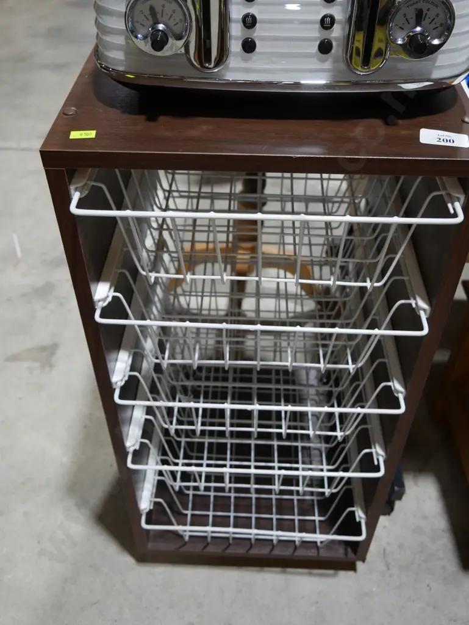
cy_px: 312
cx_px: 234
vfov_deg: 56.8
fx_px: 578
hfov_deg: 44.2
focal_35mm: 32
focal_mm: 16
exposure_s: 1/60
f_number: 3.6
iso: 250
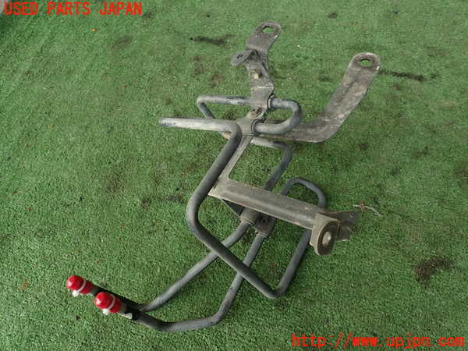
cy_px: 176
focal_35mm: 25
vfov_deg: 54.9
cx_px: 234
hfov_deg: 69.4
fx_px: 338
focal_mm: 4.5
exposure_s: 1/100
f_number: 2.8
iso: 100
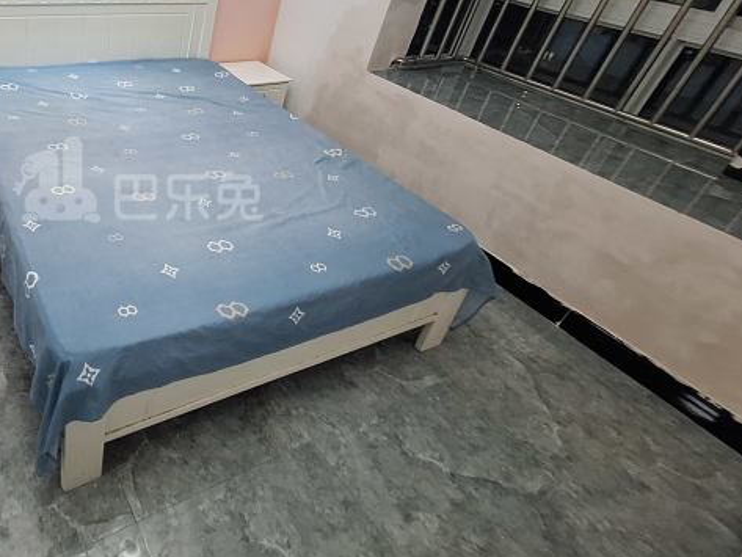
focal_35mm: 22
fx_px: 472
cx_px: 138
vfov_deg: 59.5
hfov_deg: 68.3
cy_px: 180
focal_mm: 1.74
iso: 400
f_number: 2.2
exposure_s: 1/25
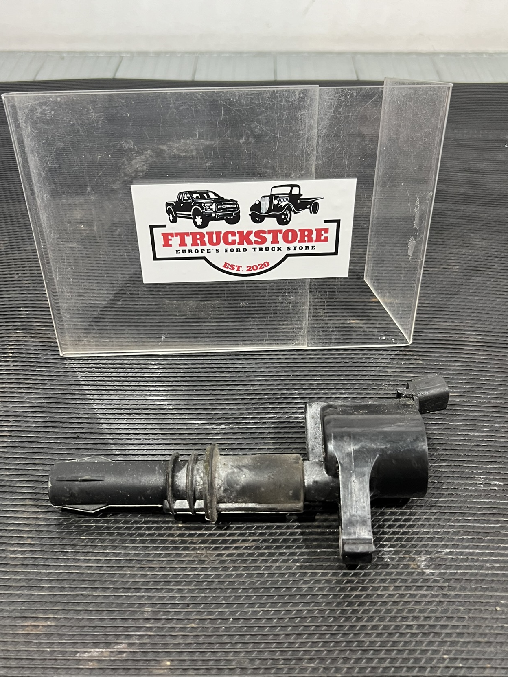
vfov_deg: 56.8
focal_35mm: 32
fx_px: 626
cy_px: 329
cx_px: 250
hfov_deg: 44.2
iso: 160
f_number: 1.5
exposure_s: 1/50
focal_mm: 5.7
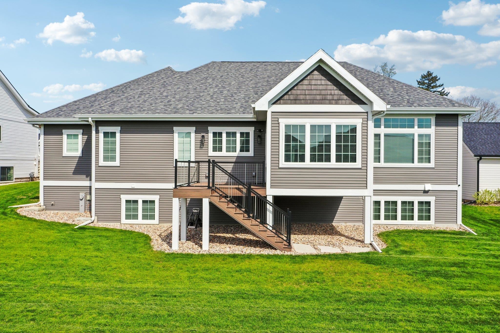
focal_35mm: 28
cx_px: 250
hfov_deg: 65.5
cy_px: 166
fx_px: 389
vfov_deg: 46.4
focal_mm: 10.3
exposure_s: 1/500
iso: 100
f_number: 5.6
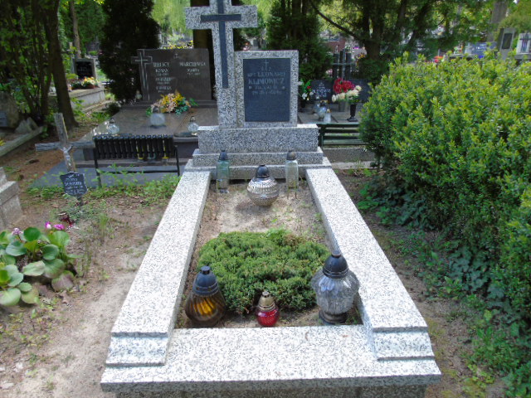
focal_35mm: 25
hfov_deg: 69.4
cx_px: 266
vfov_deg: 54.9
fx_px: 383
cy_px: 199
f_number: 3.4
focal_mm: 4.4
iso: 80
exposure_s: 1/60
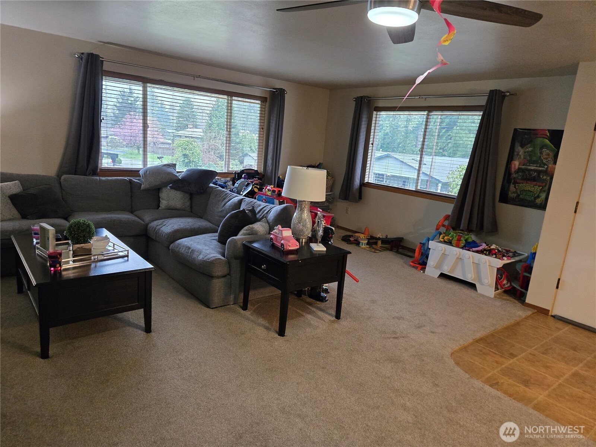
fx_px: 396
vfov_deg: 58.9
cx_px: 298
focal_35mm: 23
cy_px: 224
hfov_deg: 73.9
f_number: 1.8
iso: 1000
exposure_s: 1/120
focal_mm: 5.4
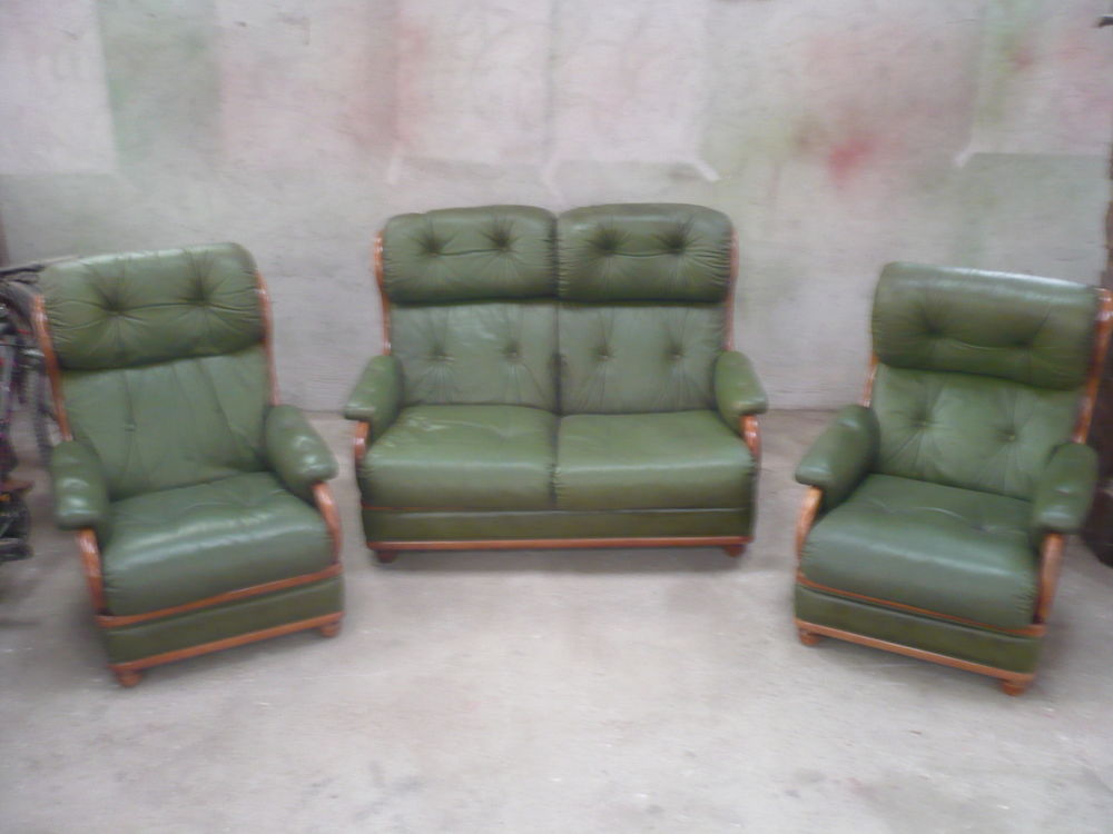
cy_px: 417
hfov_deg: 52.6
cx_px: 556
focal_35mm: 35
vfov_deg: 40.7
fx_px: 1125
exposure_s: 1/8
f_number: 2.8
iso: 200
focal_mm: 5.8
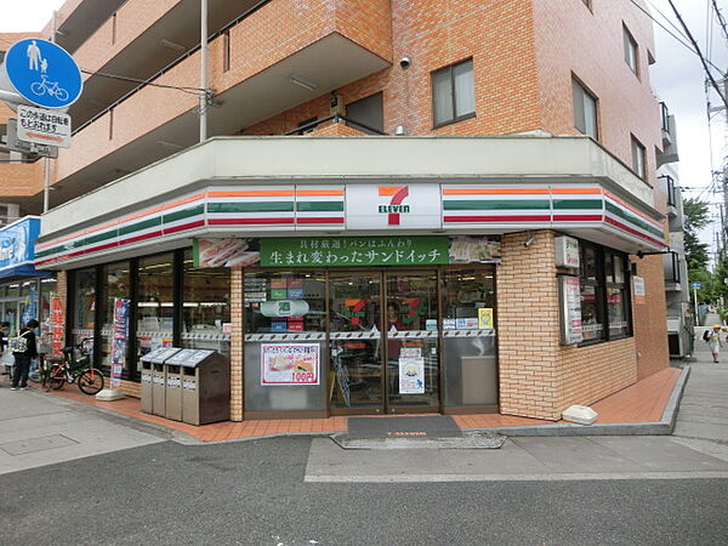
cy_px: 273
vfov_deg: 56.8
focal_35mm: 24
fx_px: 505
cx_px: 364
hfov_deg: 71.6
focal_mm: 4.24
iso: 80
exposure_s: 1/320
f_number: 3
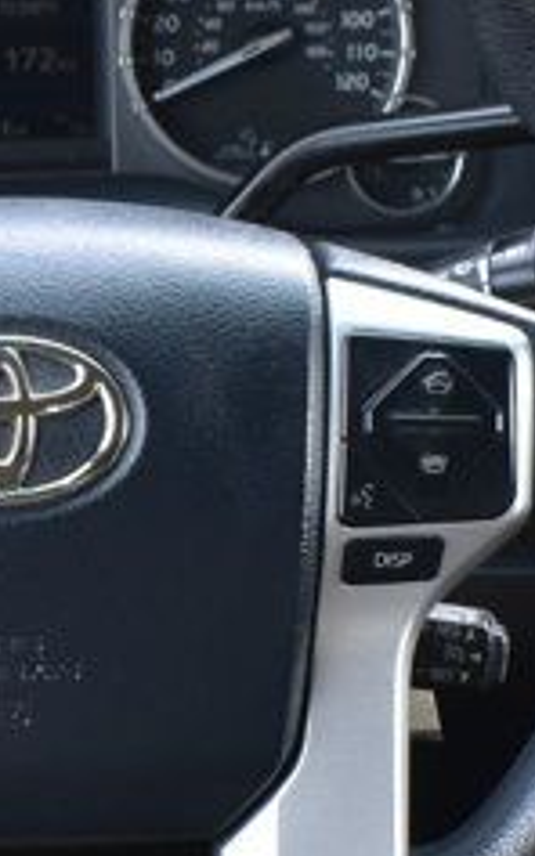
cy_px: 585
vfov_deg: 17.5
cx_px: 40
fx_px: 2778
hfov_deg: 10.9
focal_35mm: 119
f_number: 8
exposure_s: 1/50
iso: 400
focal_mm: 18
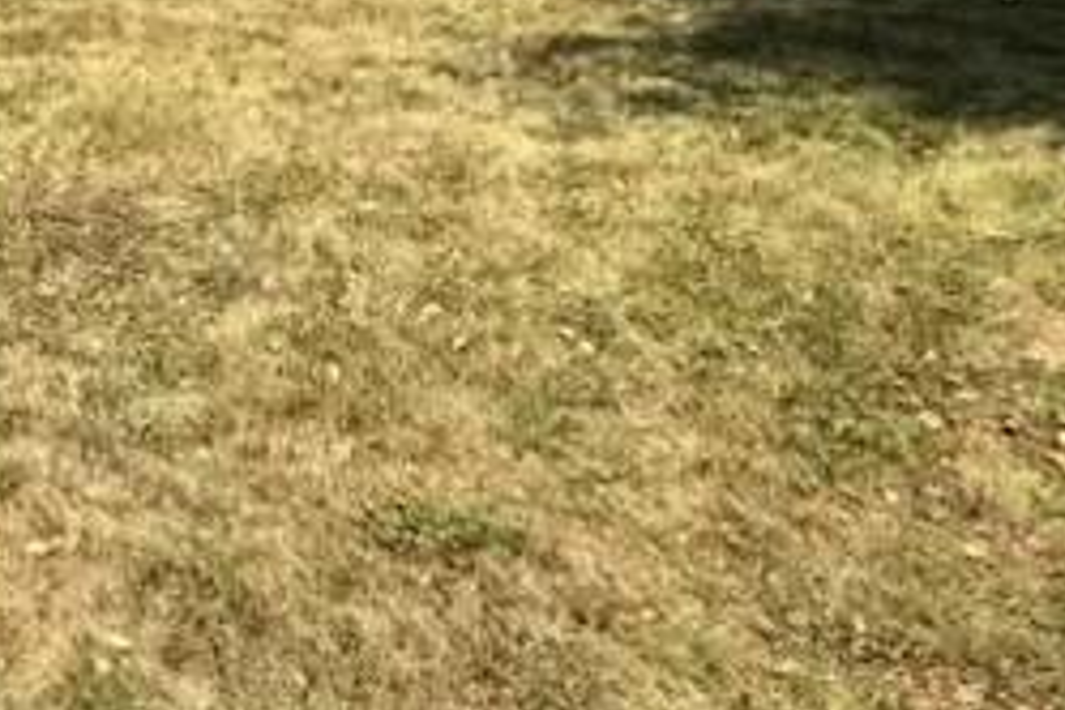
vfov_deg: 16.9
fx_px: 2219
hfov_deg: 22.2
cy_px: -265
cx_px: -539
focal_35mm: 75
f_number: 2.2
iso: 50
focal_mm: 2.22
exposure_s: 1/1667
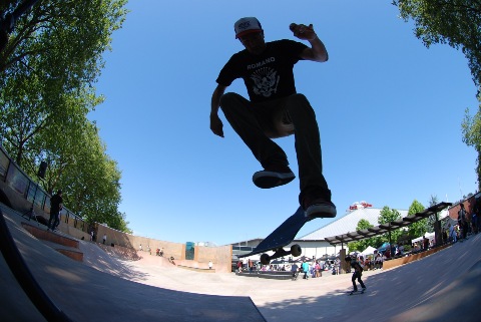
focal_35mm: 16
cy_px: 161
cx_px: 240
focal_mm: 10.5
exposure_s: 1/1000
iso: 180
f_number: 4
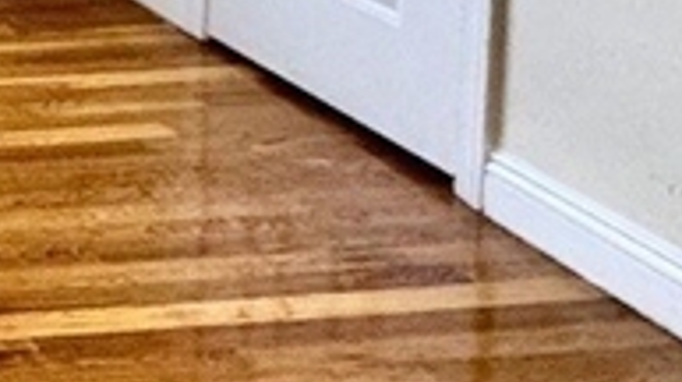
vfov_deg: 12.9
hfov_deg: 19.4
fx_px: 1463
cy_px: -393
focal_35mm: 81
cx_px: -555
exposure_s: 1/120
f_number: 2.2
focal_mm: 2.22
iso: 160
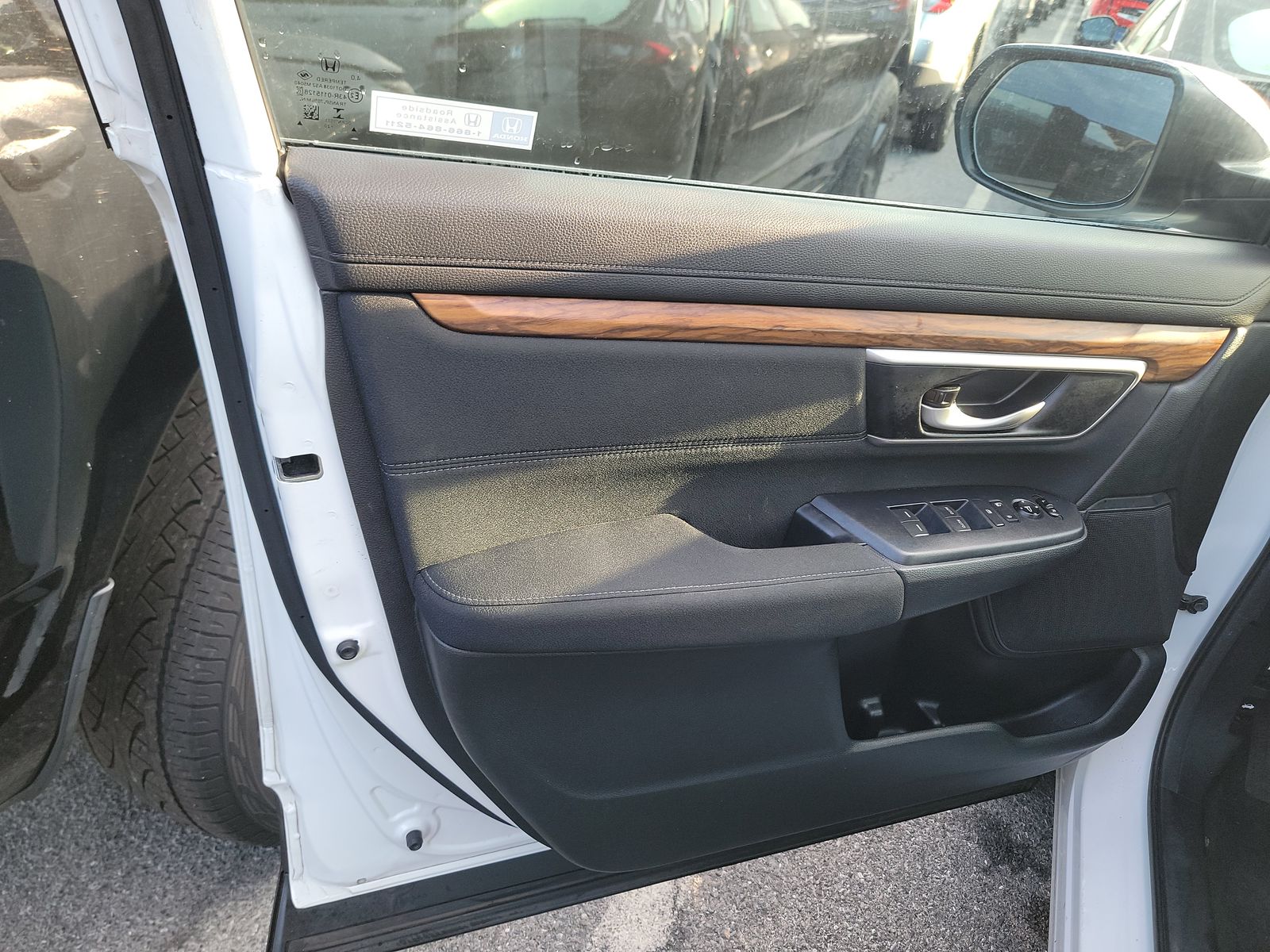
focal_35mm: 24
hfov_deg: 71.6
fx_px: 881
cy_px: 476
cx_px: 635
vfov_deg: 56.8
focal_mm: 6.7
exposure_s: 1/59
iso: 84
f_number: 1.8
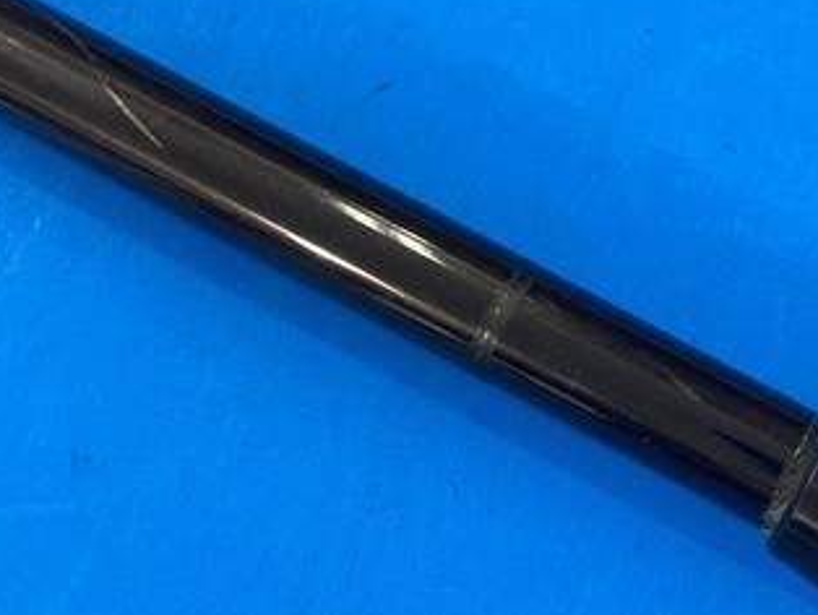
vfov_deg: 25.6
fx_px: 1348
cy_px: 383
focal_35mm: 57
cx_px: 696
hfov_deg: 32.5
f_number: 1.8
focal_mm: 3.99
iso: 80
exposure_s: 1/50
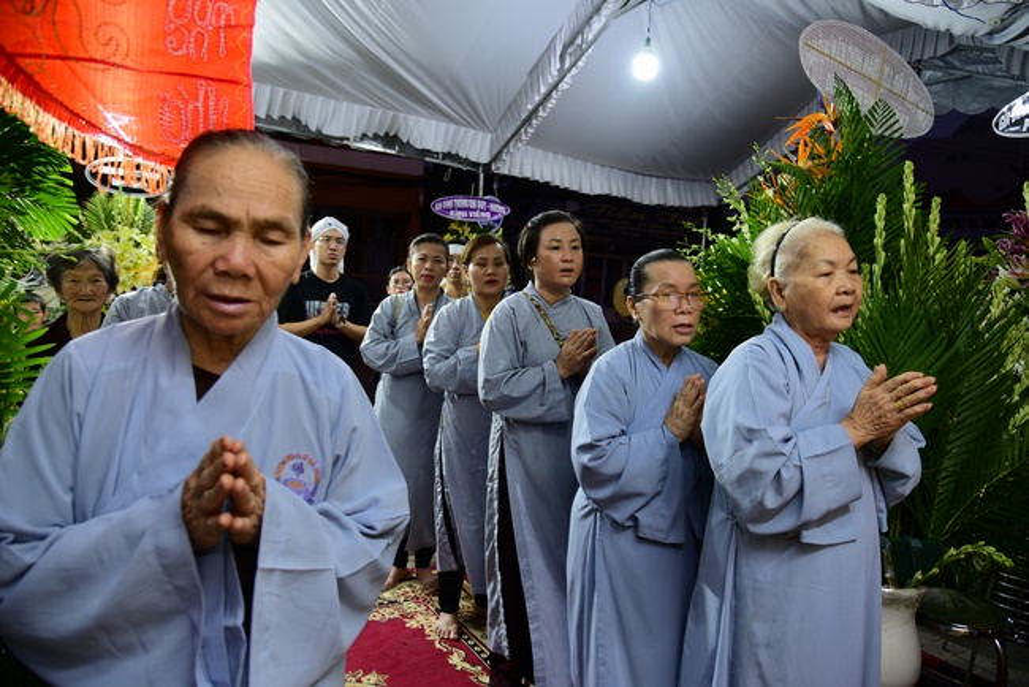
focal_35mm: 24
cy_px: 344
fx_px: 686
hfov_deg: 73.7
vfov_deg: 53.2
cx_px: 514
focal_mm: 24
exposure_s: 1/15
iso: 320
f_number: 4
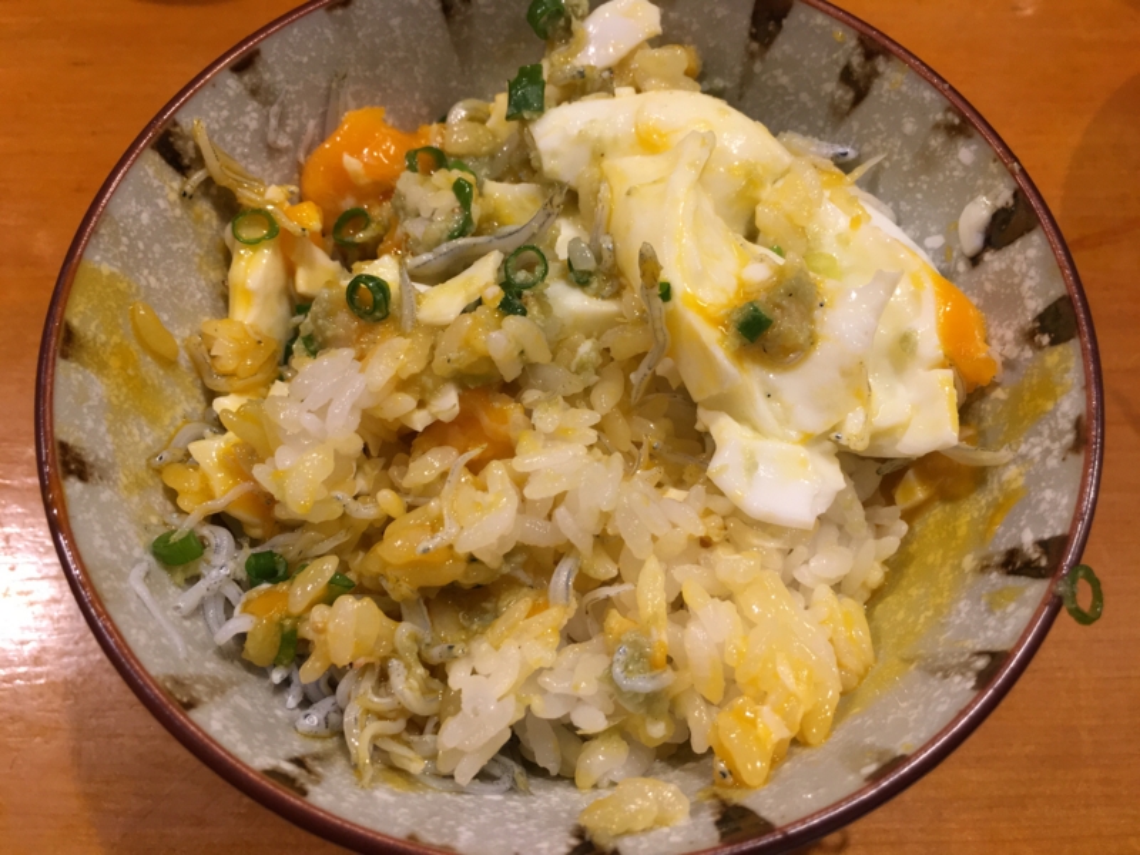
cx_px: 570
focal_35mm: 29
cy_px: 428
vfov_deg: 48.2
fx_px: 955
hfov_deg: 61.7
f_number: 2.2
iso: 64
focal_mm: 4.15
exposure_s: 1/30
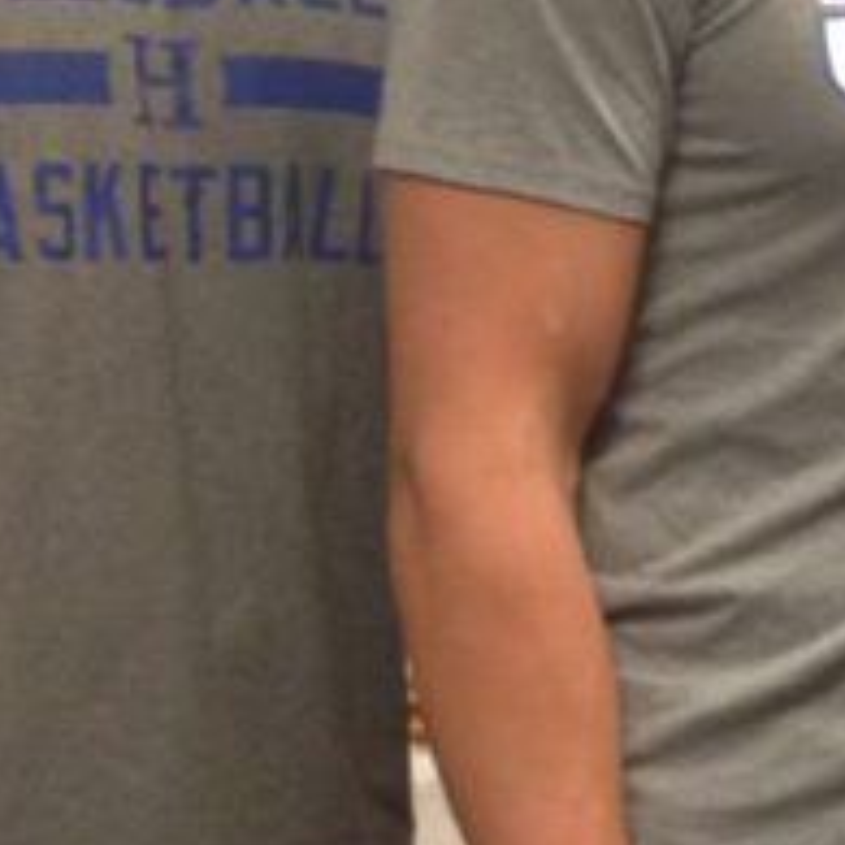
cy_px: 412
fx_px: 4225
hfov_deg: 10.6
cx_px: 1621
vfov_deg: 11.4
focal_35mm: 153
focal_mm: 4.12
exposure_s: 1/20
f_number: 2.4
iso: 125
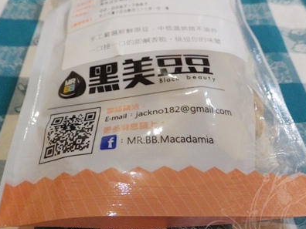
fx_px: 221
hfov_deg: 69.2
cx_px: 139
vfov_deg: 54.9
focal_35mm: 25
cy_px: 116
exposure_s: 1/45
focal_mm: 4
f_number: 3.1
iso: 640
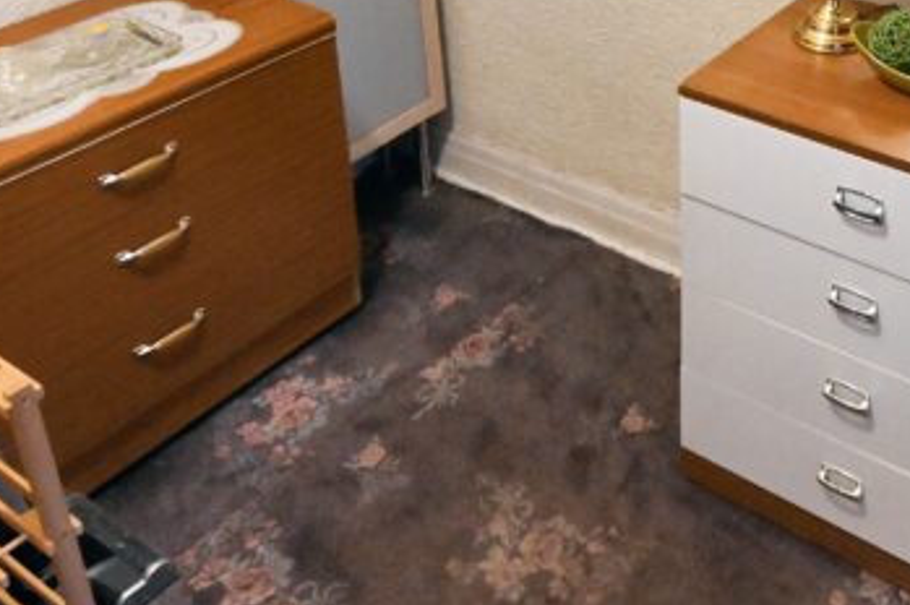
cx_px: 774
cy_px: -111
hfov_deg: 41.8
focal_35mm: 44
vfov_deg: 27.1
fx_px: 1111
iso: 6400
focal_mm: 15
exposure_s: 1/15
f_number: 10
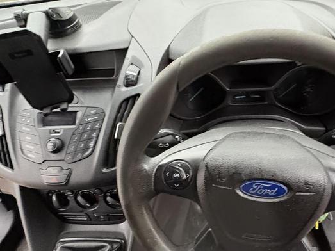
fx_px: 232
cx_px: 215
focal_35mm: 24
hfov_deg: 70.1
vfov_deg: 56.8
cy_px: 133
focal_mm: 2.22
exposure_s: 1/39
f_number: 2.2
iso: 1000
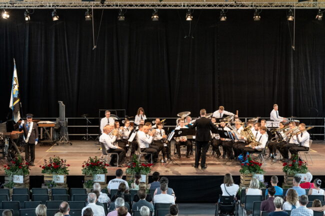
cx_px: 162
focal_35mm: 75
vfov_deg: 18.2
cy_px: 108
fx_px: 677
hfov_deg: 27.0
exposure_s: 1/125
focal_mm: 75
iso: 4000
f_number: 8
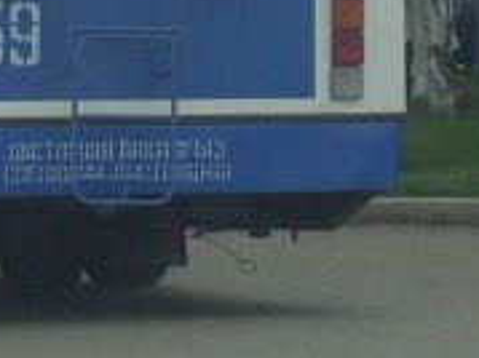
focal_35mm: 474
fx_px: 6555
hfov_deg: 4.2
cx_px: 0
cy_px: -353
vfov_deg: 3.1
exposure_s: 1/250
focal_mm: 17.4
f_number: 4.9
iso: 80
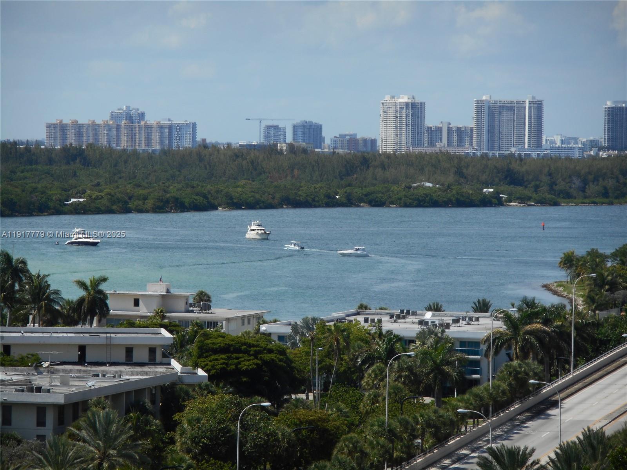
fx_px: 3623
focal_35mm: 200
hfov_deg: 9.9
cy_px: 235
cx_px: 314
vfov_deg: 7.4
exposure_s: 1/320
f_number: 6.6
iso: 80
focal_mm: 36
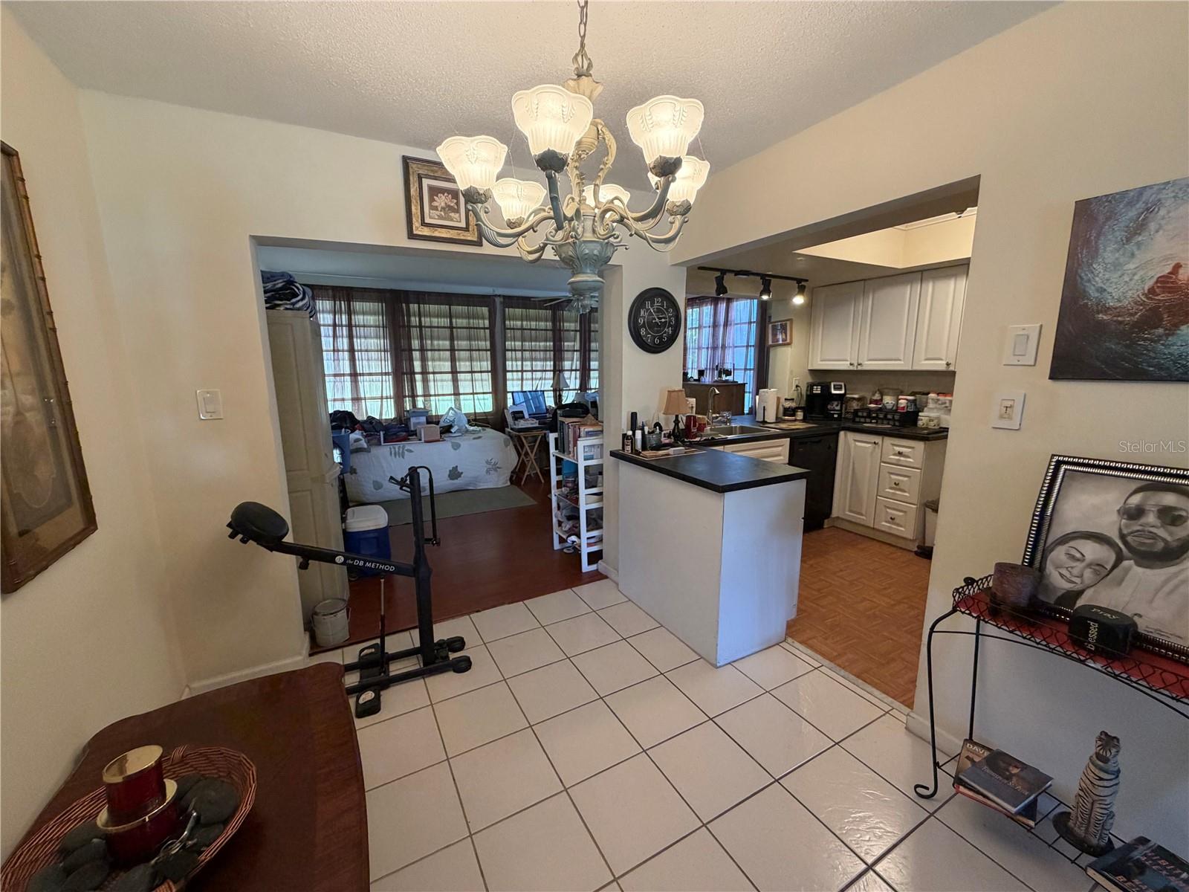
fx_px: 481
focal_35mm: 14
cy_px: 446
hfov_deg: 102.1
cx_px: 594
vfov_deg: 85.7
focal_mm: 2.22
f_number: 2.2
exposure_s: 1/60
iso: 320
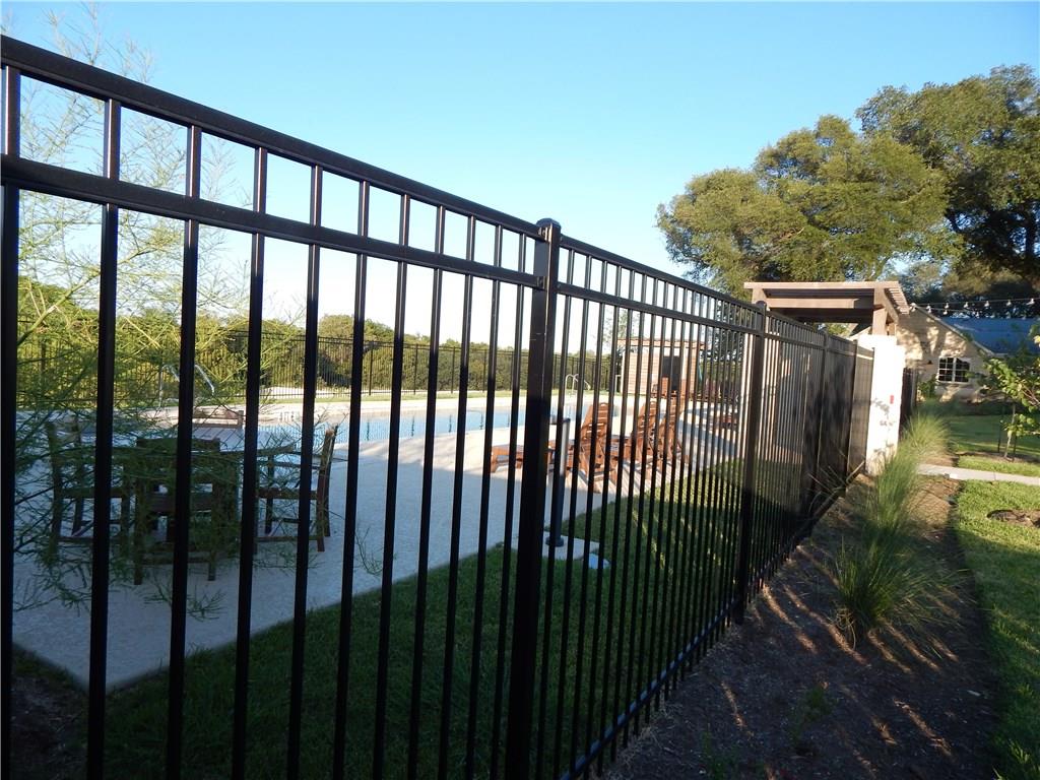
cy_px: 390
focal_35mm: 22
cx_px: 520
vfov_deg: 61.1
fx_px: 661
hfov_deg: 76.4
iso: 125
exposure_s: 1/800
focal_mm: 4
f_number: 3
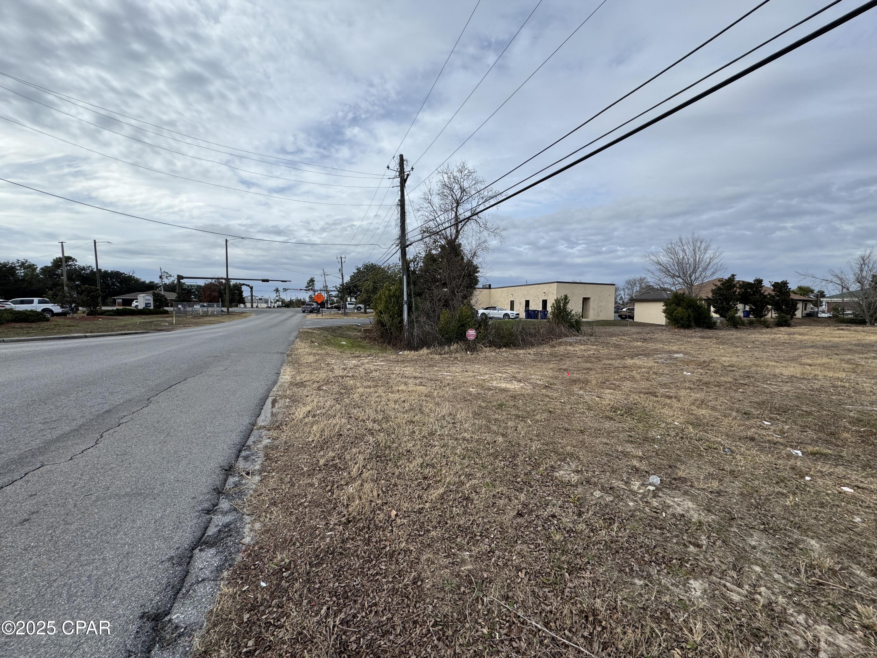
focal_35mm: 14
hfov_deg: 102.1
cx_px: 438
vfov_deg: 85.7
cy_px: 329
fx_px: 355
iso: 50
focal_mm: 2.22
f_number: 2.2
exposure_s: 1/2342
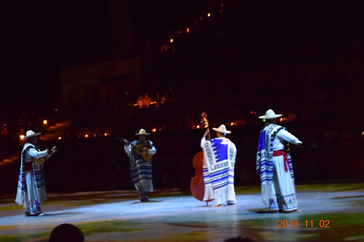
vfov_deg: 16.5
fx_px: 834
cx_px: 182
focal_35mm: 82
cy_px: 121
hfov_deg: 24.6
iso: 6400
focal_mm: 55
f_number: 5.6
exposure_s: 1/15
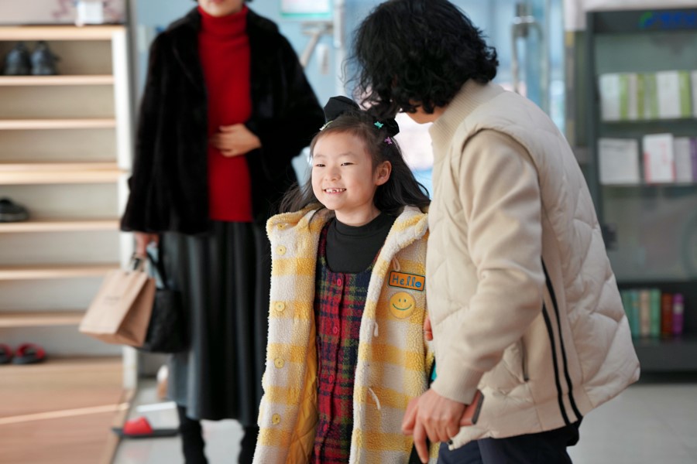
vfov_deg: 11.1
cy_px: 232
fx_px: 2401
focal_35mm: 124
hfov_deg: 16.5
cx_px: 348
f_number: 4
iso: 400
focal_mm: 124
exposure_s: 1/160
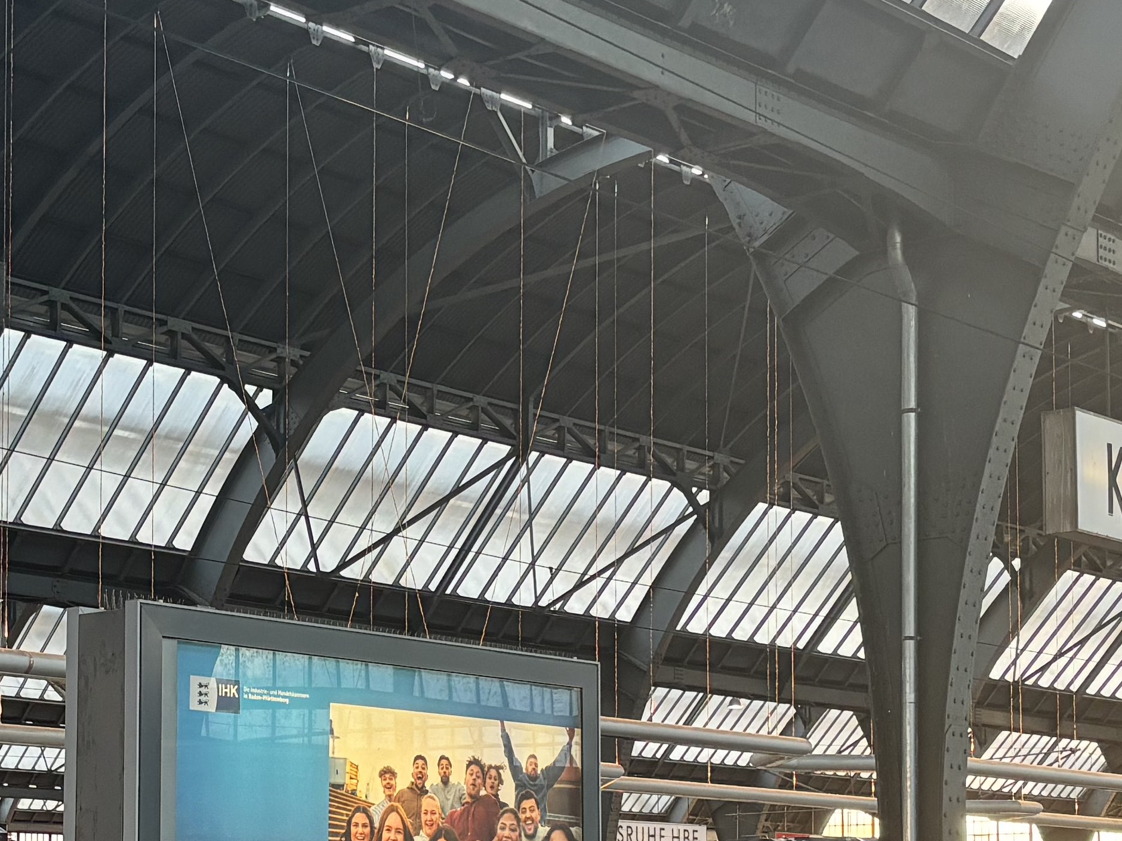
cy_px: 729
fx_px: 2561
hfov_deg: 24.5
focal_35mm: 79
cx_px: 340
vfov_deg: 18.4
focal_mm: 5.96
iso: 125
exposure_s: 1/75
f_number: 1.6
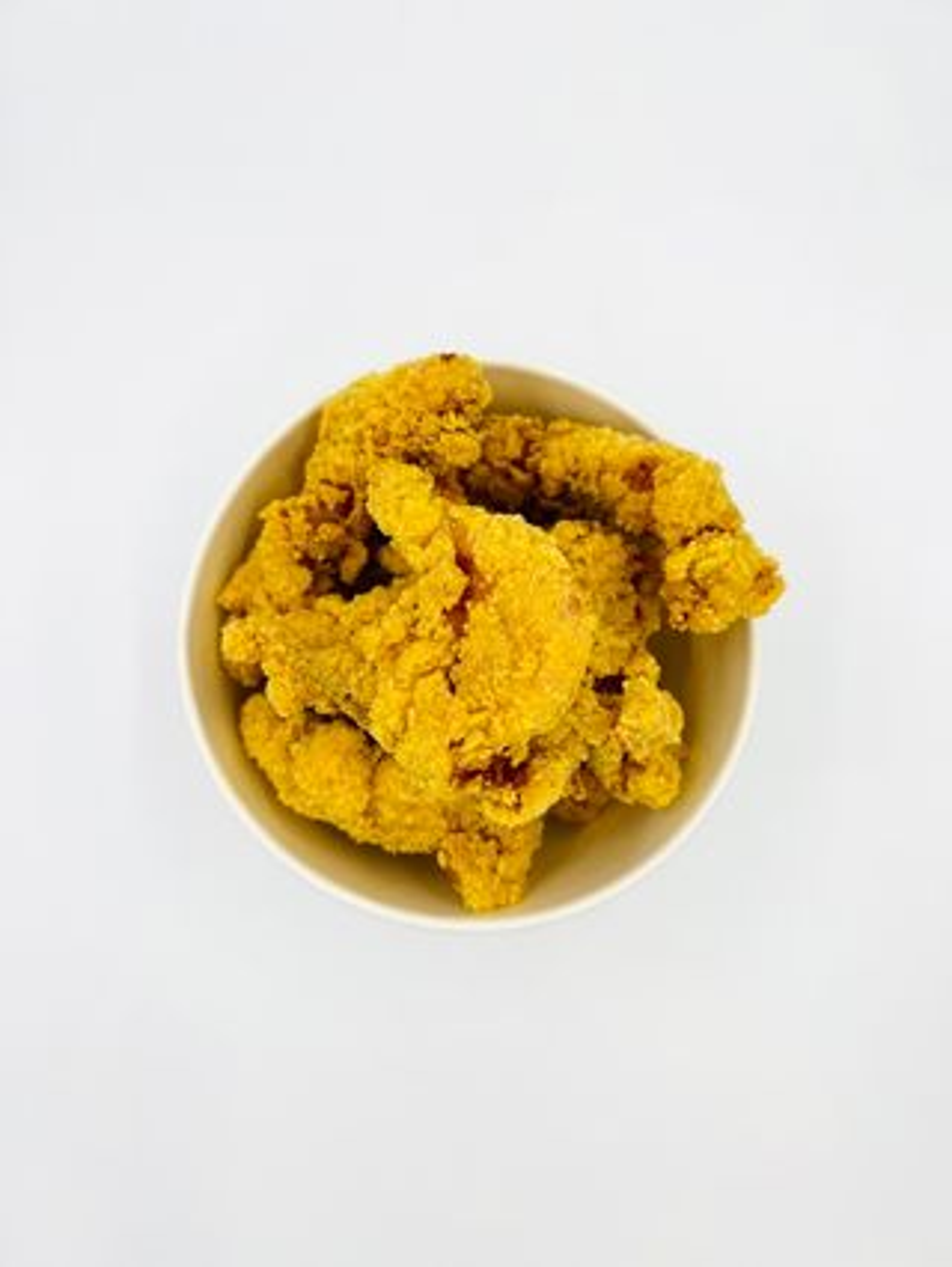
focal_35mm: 26
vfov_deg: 67.3
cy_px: 634
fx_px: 952
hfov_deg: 53.1
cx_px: 476
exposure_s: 1/1295
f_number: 1.5
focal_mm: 5.7
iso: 50
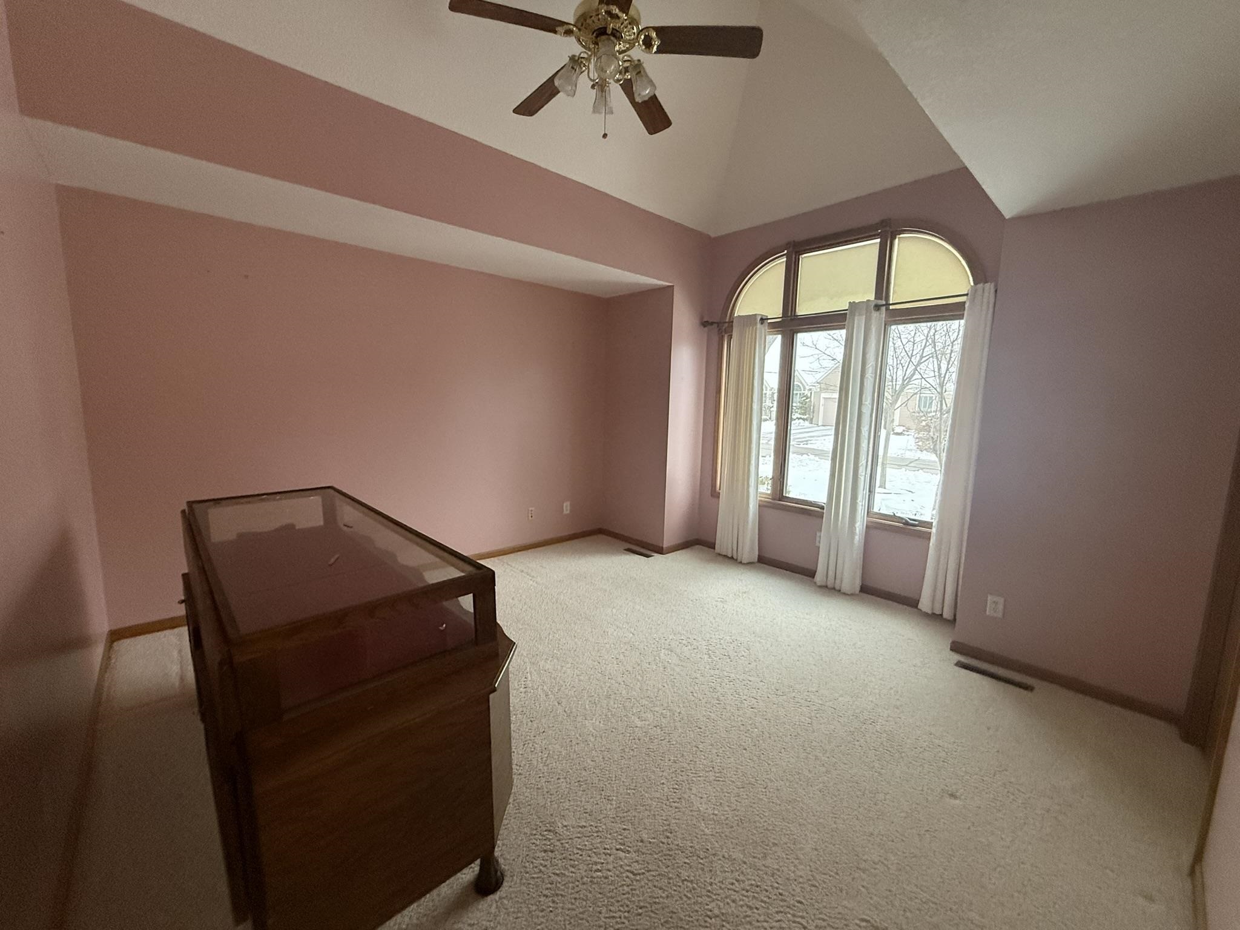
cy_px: 465
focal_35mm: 14
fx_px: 502
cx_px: 620
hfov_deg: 102.1
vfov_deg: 85.7
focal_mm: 2.22
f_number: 2.2
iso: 500
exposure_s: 1/120
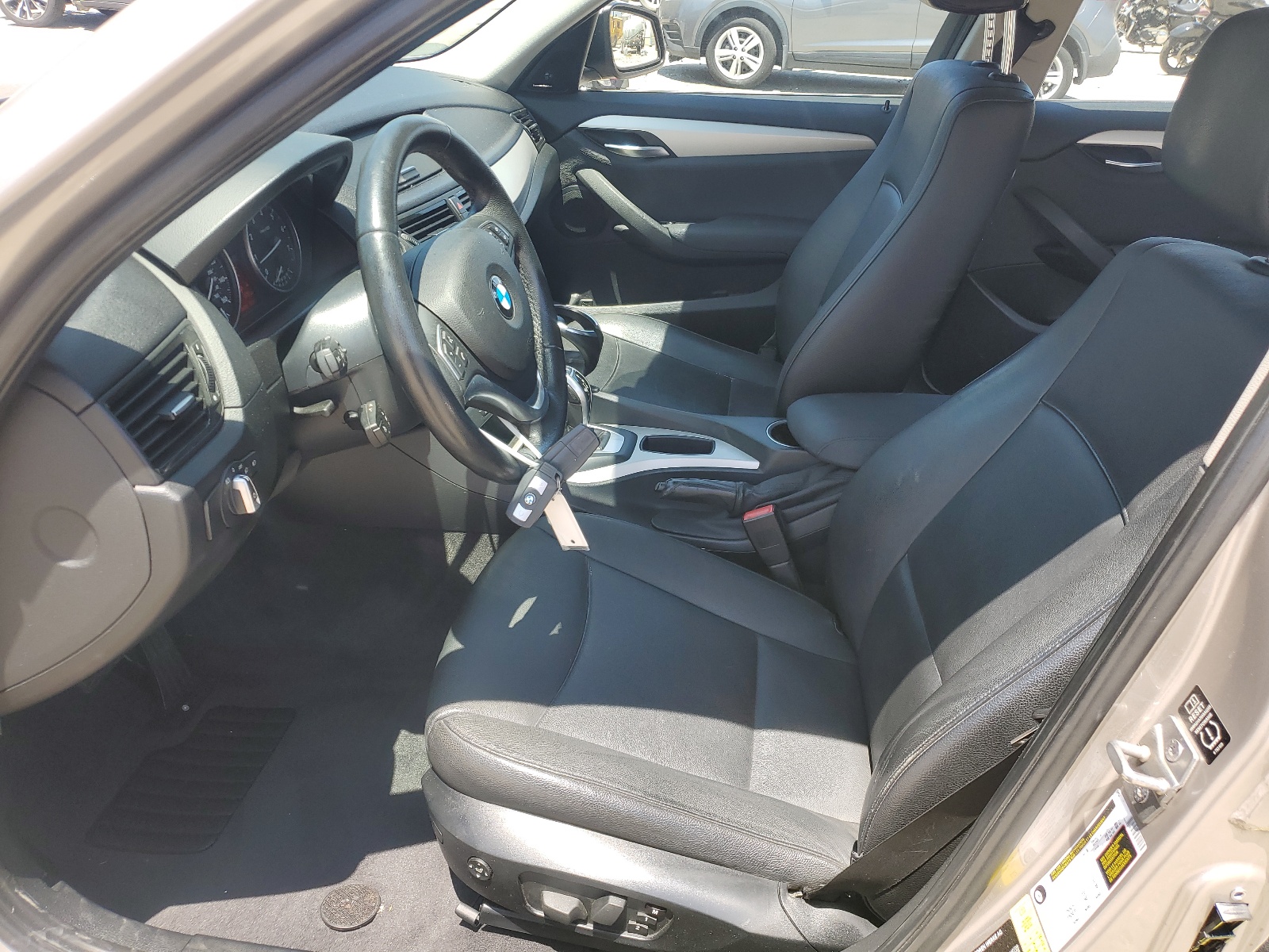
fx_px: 953
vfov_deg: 53.1
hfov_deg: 67.3
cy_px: 476
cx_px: 634
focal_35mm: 26
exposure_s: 1/526
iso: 50
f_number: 1.5
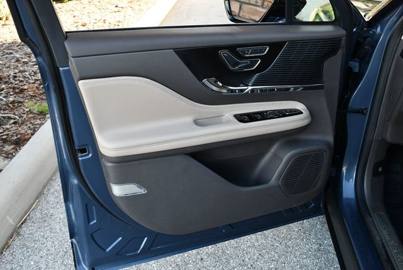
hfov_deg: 53.1
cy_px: 135
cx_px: 202
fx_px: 403
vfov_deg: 36.9
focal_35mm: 36
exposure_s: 1/250
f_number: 4
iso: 400
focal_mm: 18
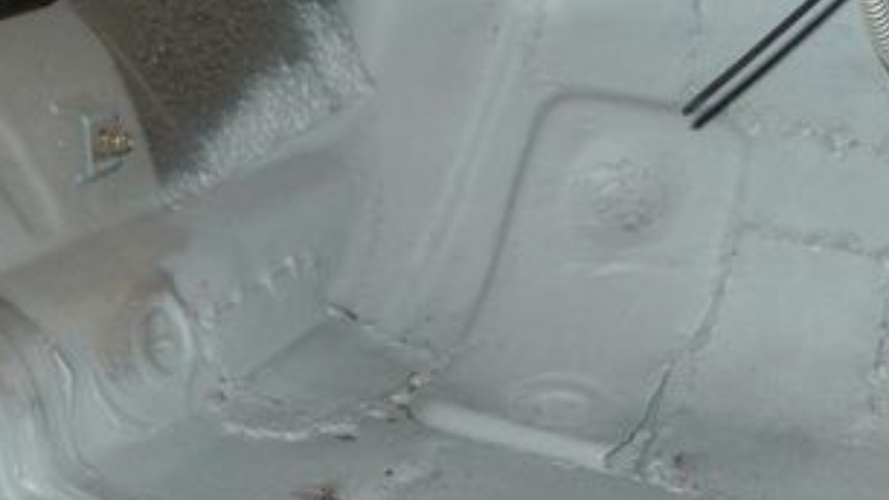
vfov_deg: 14.3
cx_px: 383
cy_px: 605
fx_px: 1933
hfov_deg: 25.9
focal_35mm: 82
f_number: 3.5
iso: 125
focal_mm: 6.3
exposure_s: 1/30
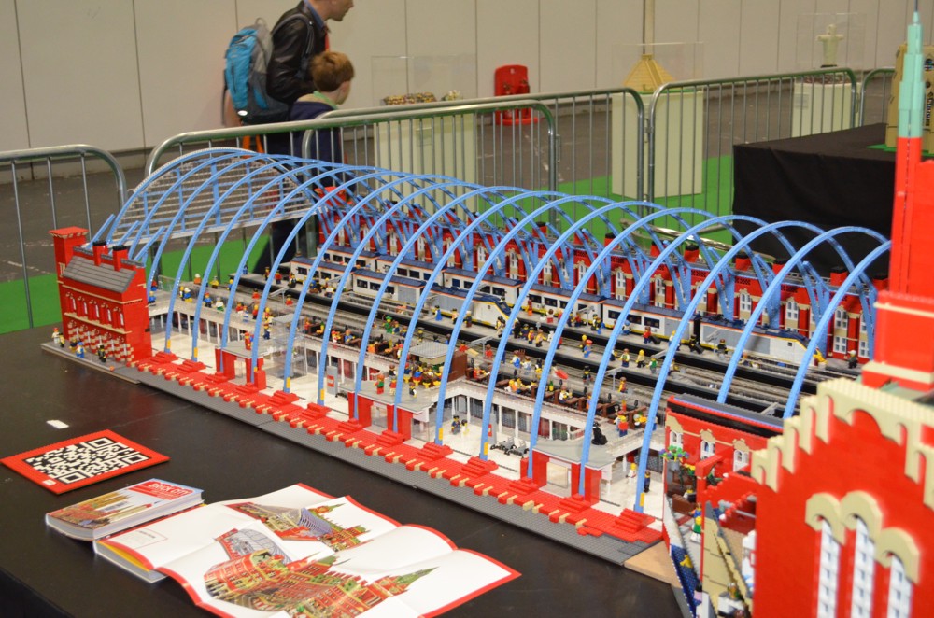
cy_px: 309
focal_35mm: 48
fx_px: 1243
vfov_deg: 27.9
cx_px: 467
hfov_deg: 41.2
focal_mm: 32
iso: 2500
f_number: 4.8
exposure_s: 1/60
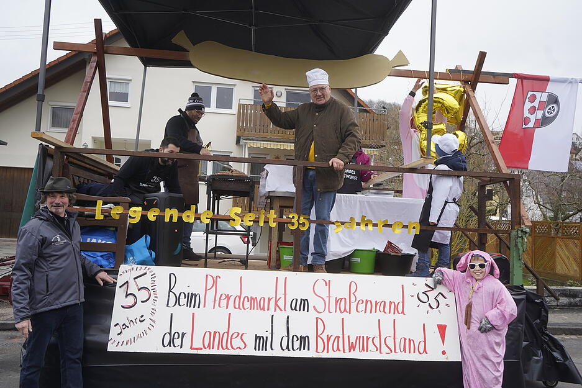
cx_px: 291
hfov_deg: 65.5
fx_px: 453
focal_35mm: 28
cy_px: 194
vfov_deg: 46.4
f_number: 5
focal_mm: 28
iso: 100
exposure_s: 1/100
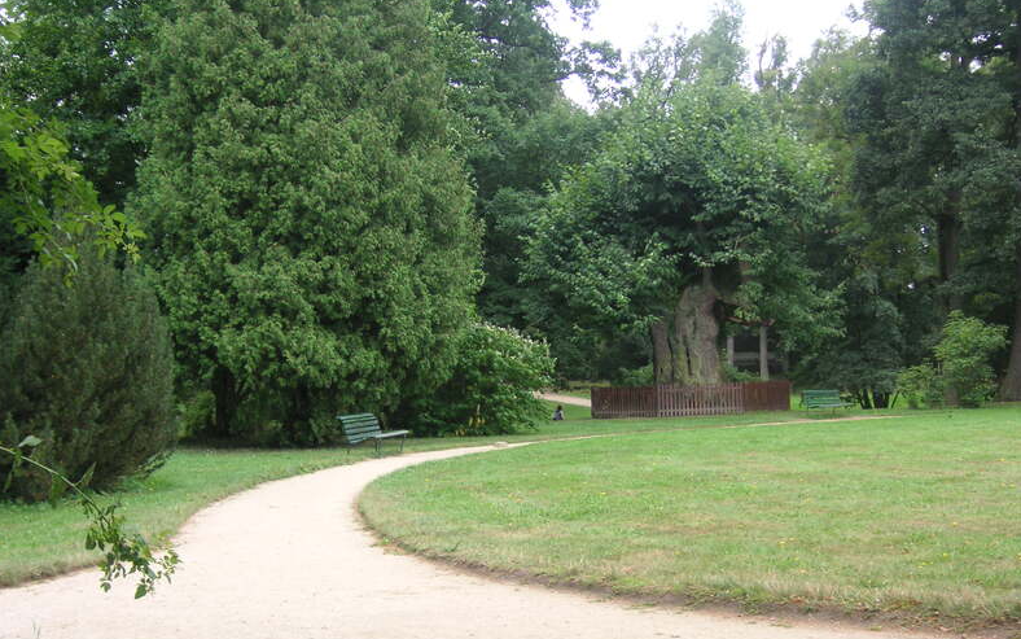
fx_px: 1587
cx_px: 508
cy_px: 363
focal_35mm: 57
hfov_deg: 35.7
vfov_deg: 22.7
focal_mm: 8.9
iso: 50
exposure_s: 1/60
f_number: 3.6
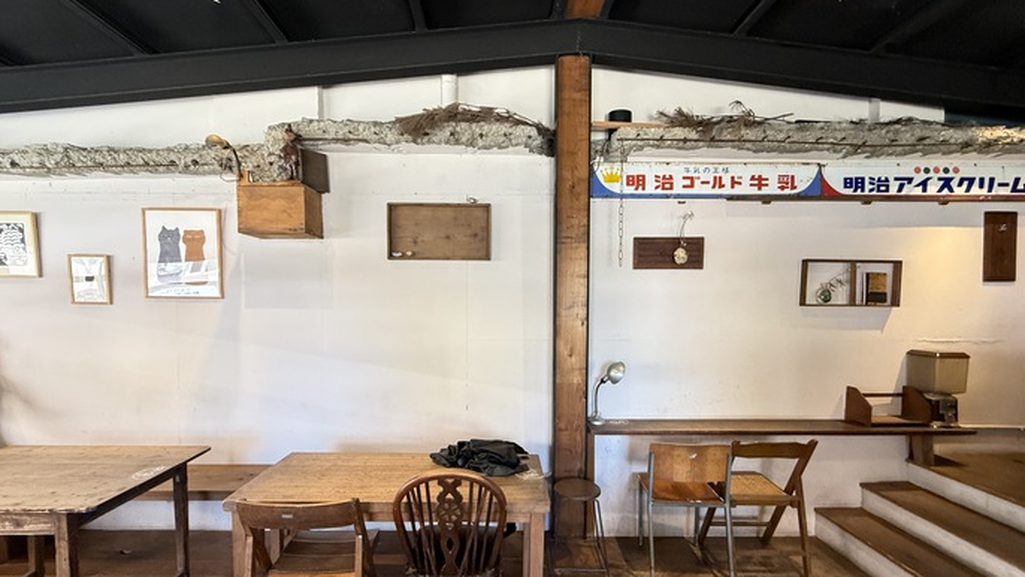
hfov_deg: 99.3
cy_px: 326
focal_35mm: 16
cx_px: 501
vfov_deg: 66.8
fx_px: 435
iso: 320
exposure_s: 1/91
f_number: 2.2
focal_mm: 2.22
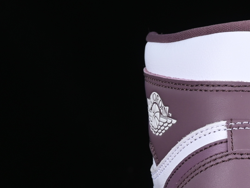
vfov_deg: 6.0
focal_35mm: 249
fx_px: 1799
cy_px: 171
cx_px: 336
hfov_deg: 7.8
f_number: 8
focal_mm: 50
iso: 160
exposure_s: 1/80
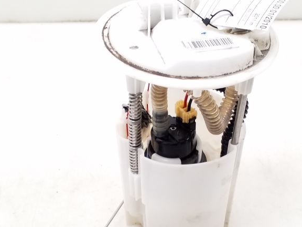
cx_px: 178
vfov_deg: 30.2
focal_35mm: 48
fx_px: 419
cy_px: 135
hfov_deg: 39.5
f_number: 1.9
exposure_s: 1/50
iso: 160
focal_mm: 3.6
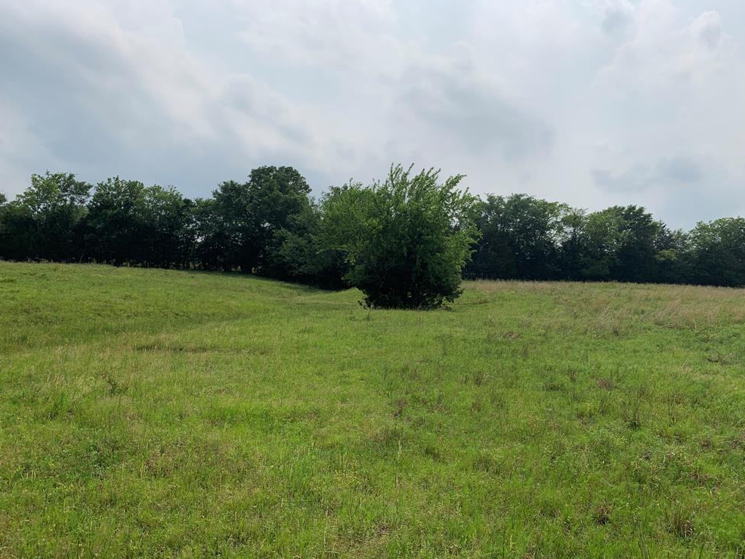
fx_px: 581
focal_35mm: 27
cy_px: 276
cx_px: 366
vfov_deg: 51.4
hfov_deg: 65.3
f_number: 1.8
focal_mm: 4.25
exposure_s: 1/6061
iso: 25
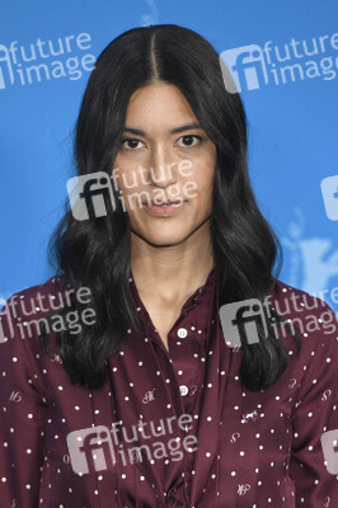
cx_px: 169
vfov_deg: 10.3
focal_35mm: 200
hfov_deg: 6.9
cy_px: 254
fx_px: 2821
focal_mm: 200
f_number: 3.5
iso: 640
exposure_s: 1/320
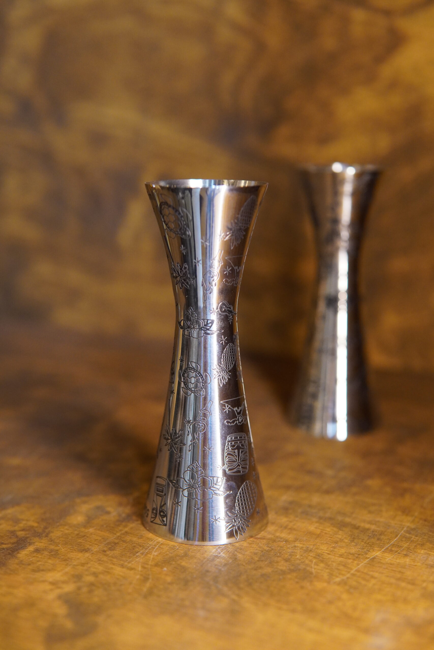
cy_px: 325
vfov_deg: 43.6
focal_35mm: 45
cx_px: 217
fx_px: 814
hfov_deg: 29.9
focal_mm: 30
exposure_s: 1/160
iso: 1600
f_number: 2.5
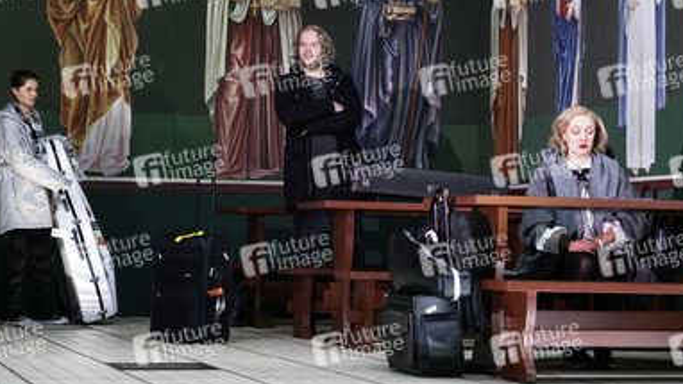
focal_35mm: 105
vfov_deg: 11.5
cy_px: 121
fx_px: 1902
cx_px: 310
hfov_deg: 20.4
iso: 1600
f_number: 4
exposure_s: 1/125
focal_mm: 85
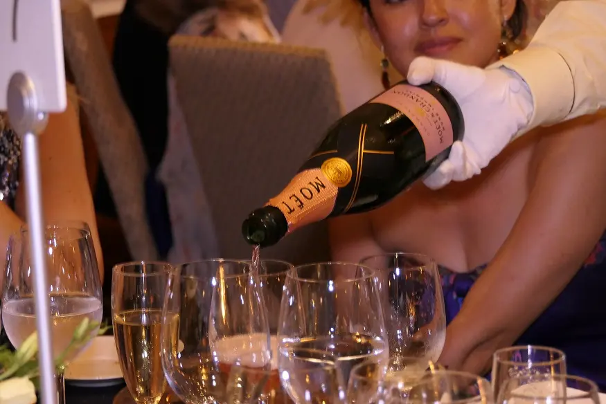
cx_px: 303
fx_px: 1987
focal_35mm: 118
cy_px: 202
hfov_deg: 17.3
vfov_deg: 11.6
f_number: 4.2
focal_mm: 43
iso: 1600
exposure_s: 1/20
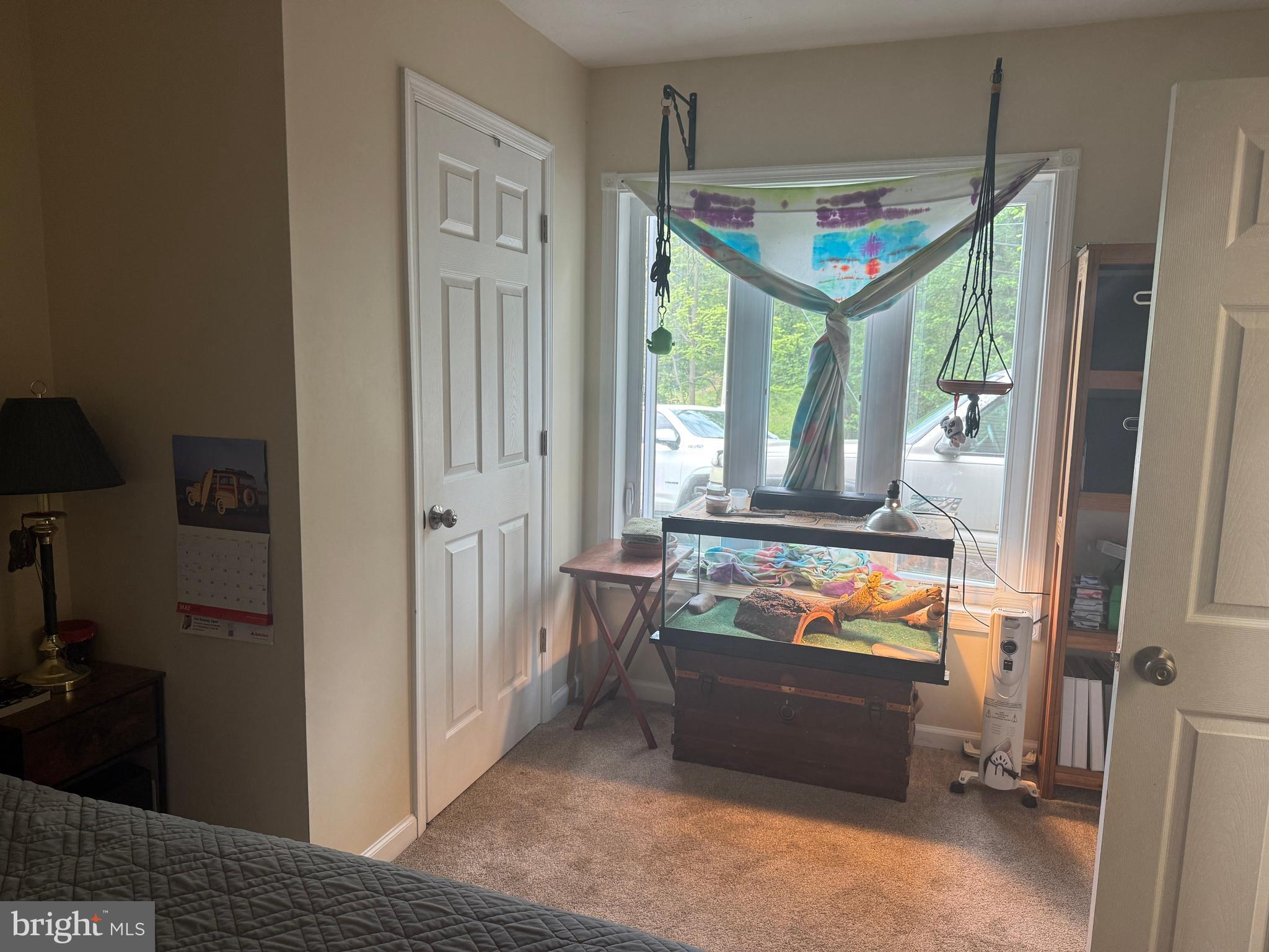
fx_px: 880
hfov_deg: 71.6
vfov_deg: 56.8
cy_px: 476
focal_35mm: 24
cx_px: 634
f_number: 1.78
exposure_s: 1/60
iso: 160
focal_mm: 6.76
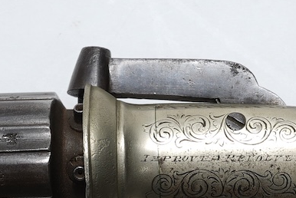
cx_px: 172
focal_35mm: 131
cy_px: 229
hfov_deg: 15.6
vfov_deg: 10.3
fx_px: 1078
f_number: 22
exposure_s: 1/100
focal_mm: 30
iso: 64
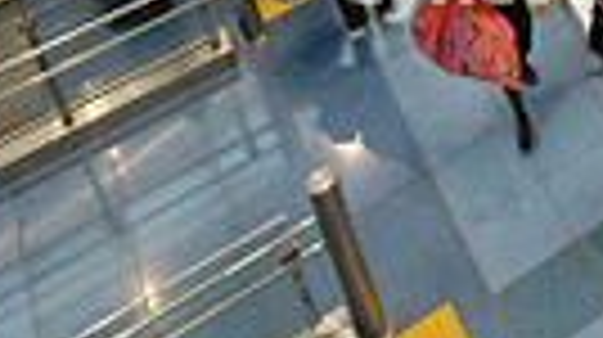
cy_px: -640
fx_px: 1246
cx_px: 994
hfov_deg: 21.2
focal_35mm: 78
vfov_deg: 10.9
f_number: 3.5
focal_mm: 8
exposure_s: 1/50
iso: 400
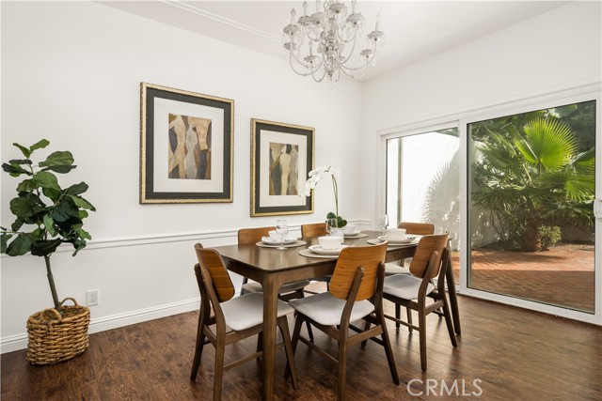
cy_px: 200
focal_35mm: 18
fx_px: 301
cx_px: 301
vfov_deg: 67.4
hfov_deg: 90.0
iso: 100
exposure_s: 1/50
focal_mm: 18
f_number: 6.3
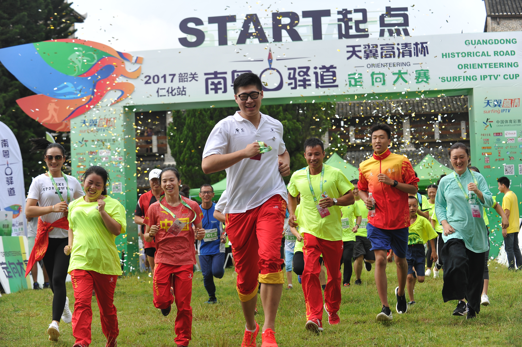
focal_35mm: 70
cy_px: 174
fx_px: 1014
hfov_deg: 28.9
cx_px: 261
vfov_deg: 19.4
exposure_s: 1/1000
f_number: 3.5
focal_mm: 70
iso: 400
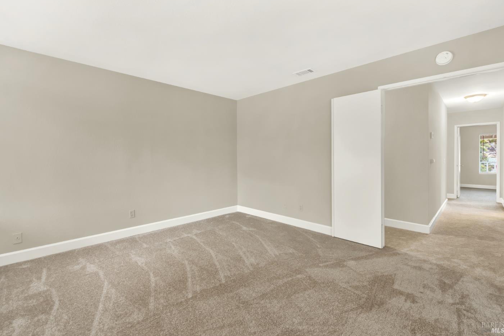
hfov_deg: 100.3
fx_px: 210
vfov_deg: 77.2
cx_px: 241
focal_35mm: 15
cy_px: 158
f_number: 14
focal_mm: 14
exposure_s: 1/2
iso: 100
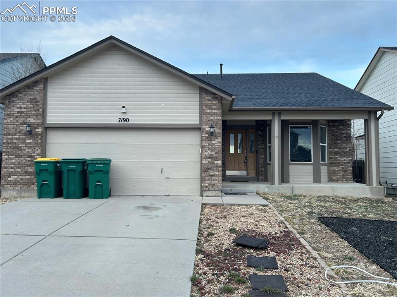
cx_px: 198
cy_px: 148
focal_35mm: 26
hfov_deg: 67.3
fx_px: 298
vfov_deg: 53.0
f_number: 1.5
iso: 64
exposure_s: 1/121
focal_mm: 5.7
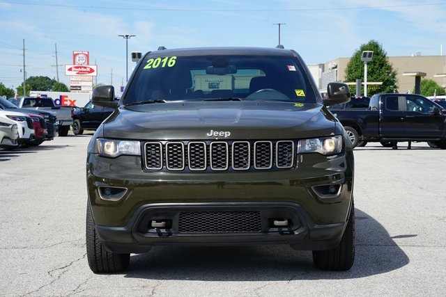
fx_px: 979
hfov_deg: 25.7
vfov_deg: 17.3
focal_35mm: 79
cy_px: 148
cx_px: 223
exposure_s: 1/100
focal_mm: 79
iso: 100
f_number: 13
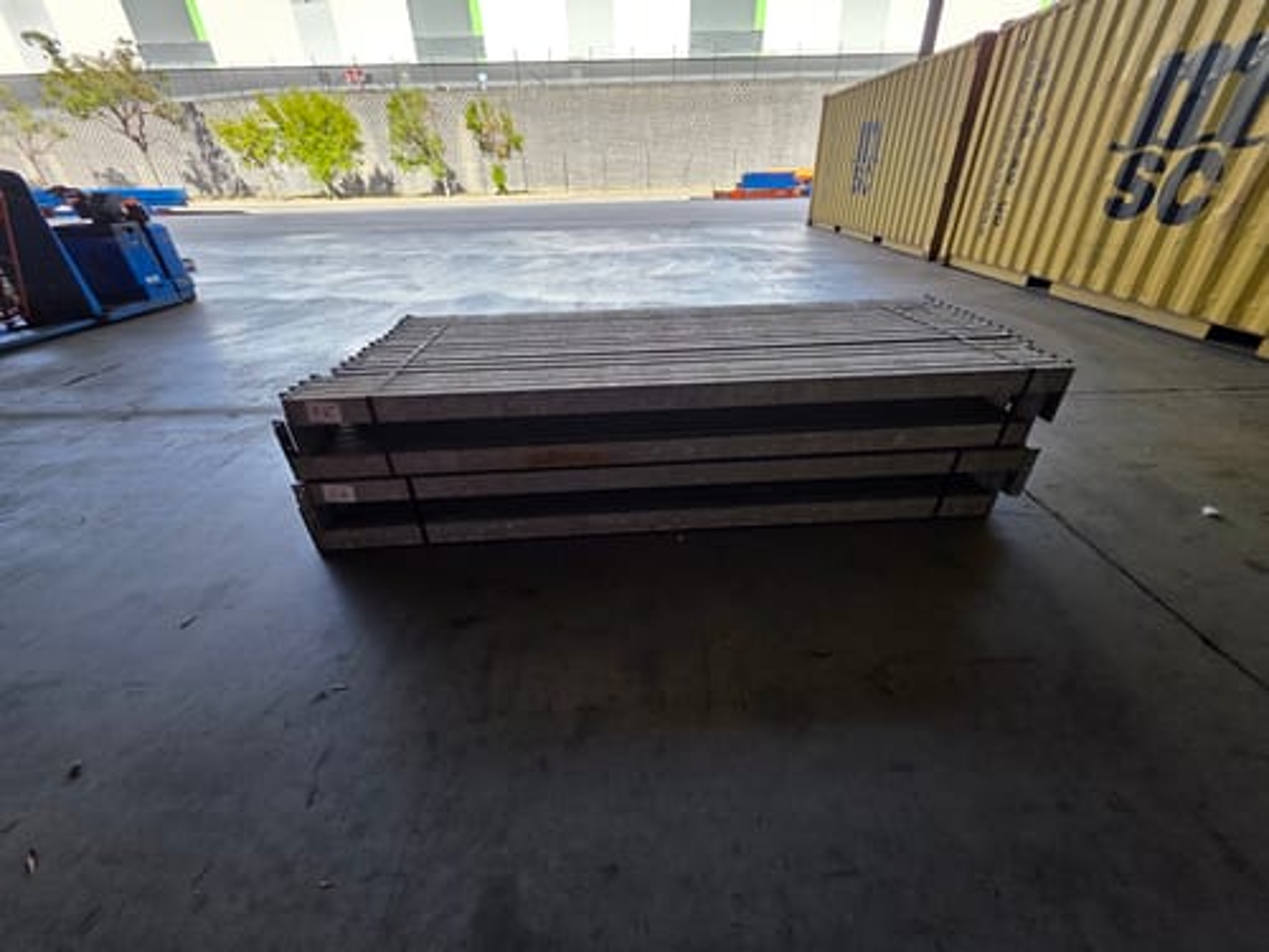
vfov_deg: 89.9
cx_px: 634
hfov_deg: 106.2
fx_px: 477
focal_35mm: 13
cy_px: 476
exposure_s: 1/719
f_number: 1.9
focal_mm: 2.2
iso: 100
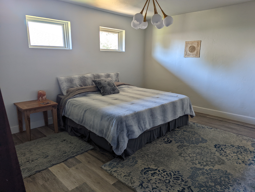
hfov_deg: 71.5
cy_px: 96
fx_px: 177
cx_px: 128
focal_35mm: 24
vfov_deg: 56.9
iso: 66
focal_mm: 6.81
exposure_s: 1/29.9
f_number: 1.85
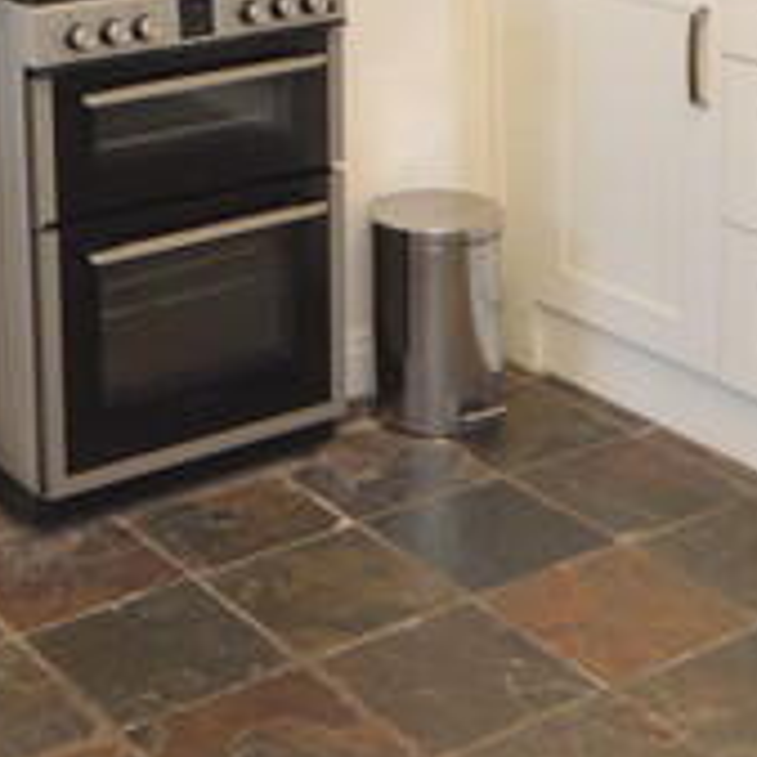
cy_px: -146
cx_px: 291
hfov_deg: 22.4
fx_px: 1905
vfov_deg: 21.0
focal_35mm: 77
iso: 400
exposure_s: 1/80
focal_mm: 10
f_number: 4.5
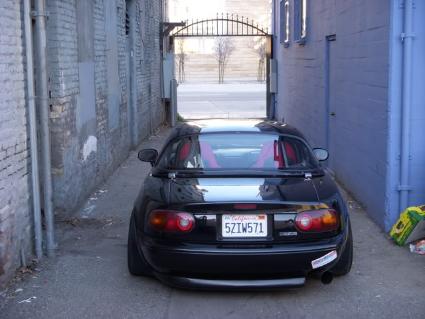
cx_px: 212
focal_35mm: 57
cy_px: 160
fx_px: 700
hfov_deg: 33.8
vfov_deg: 25.7
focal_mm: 9.4
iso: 100
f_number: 3.6
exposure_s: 1/50
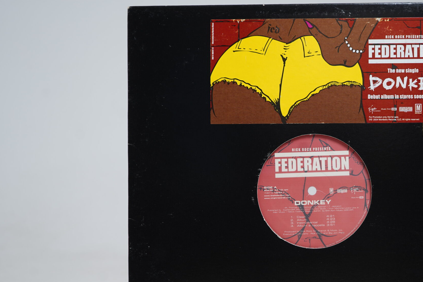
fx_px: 599
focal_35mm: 51
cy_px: 188
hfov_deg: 38.0
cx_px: 313
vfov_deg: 26.3
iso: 64
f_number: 5
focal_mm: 33
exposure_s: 1/6
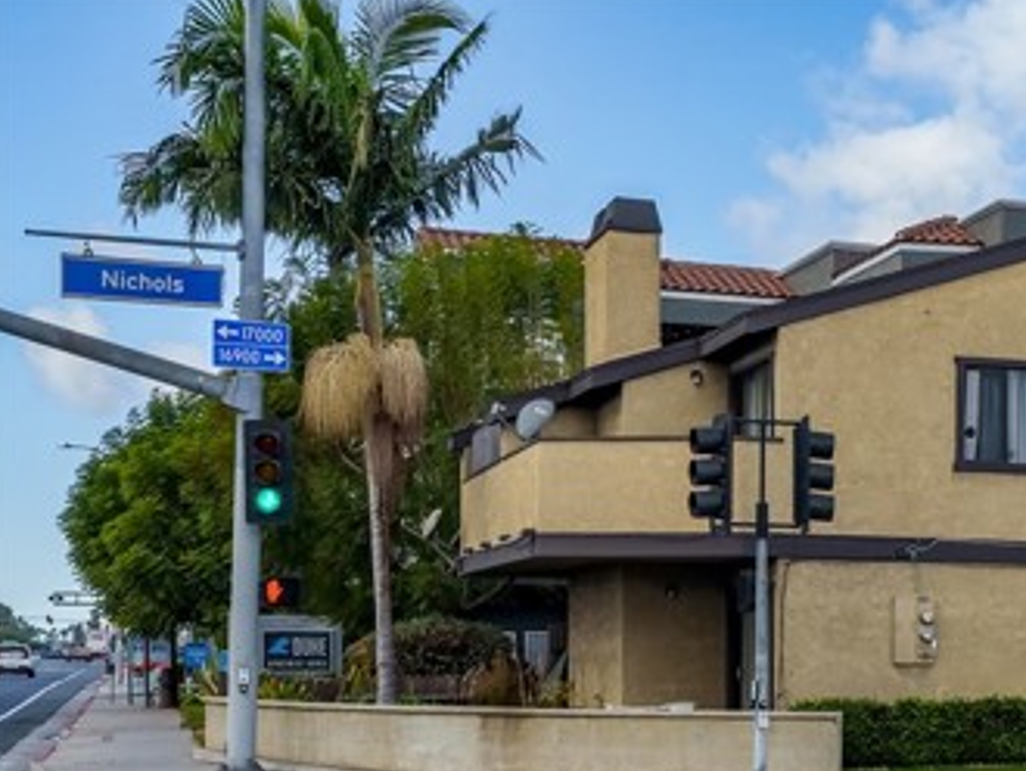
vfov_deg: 21.6
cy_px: 653
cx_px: 989
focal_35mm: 67
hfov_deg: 27.5
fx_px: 1987
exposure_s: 1/4000
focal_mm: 24
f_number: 11
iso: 400
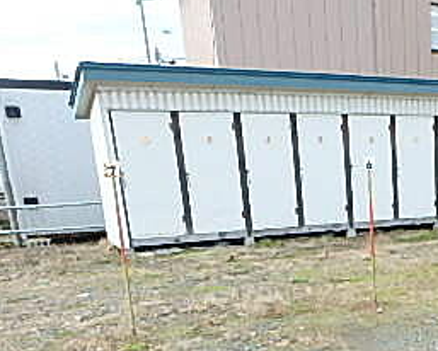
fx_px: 662
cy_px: 395
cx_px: 458
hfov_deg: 32.9
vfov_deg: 27.0
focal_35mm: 51
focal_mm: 3.7
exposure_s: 1/250
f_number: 3.5
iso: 125
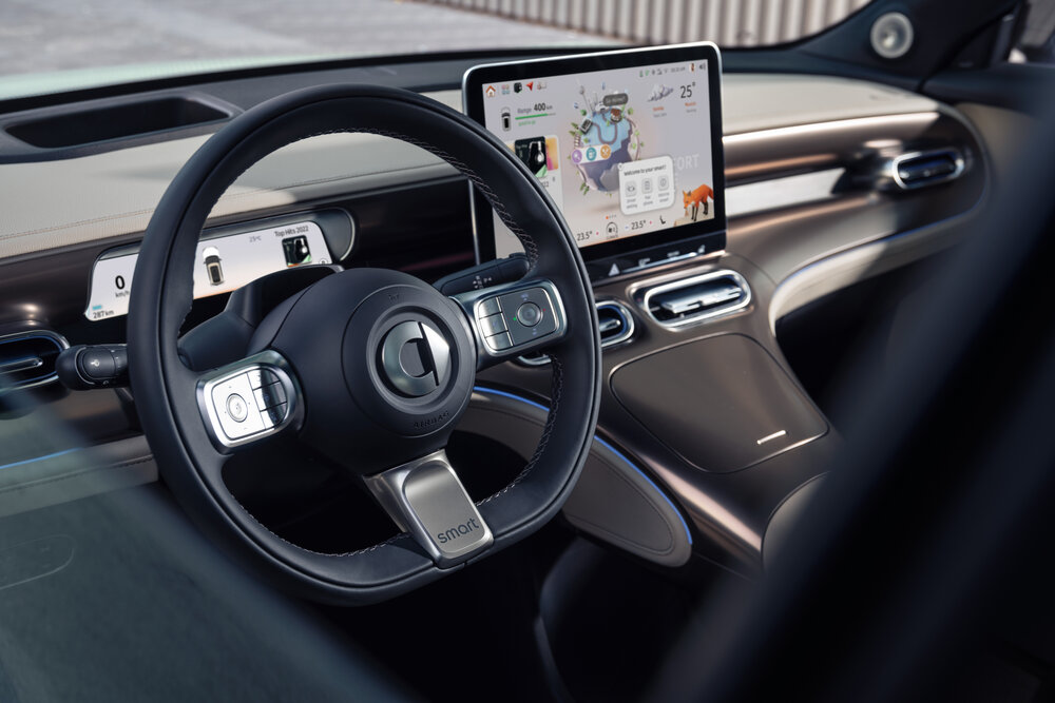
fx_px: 1319
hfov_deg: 43.6
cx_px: 528
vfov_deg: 29.9
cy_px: 352
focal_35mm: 45
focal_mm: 45
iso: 64
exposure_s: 1/20
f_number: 5.6
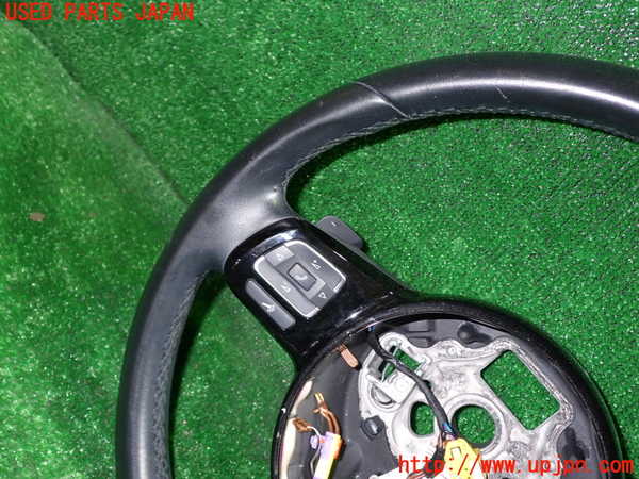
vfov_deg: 44.2
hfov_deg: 56.8
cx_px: 320
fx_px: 591
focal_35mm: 32
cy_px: 240
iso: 200
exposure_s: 1/30
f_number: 2.4
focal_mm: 5.79
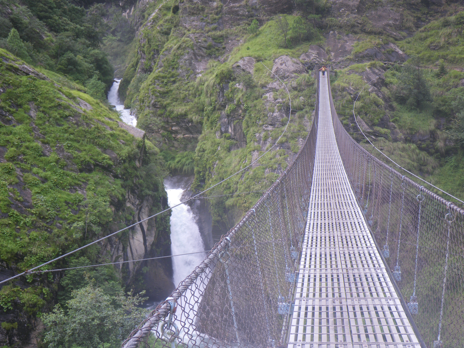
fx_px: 563
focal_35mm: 42
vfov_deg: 34.3
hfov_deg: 44.8
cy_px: 174
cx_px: 232
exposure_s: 1/80
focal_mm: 7.5
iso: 50
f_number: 4.2
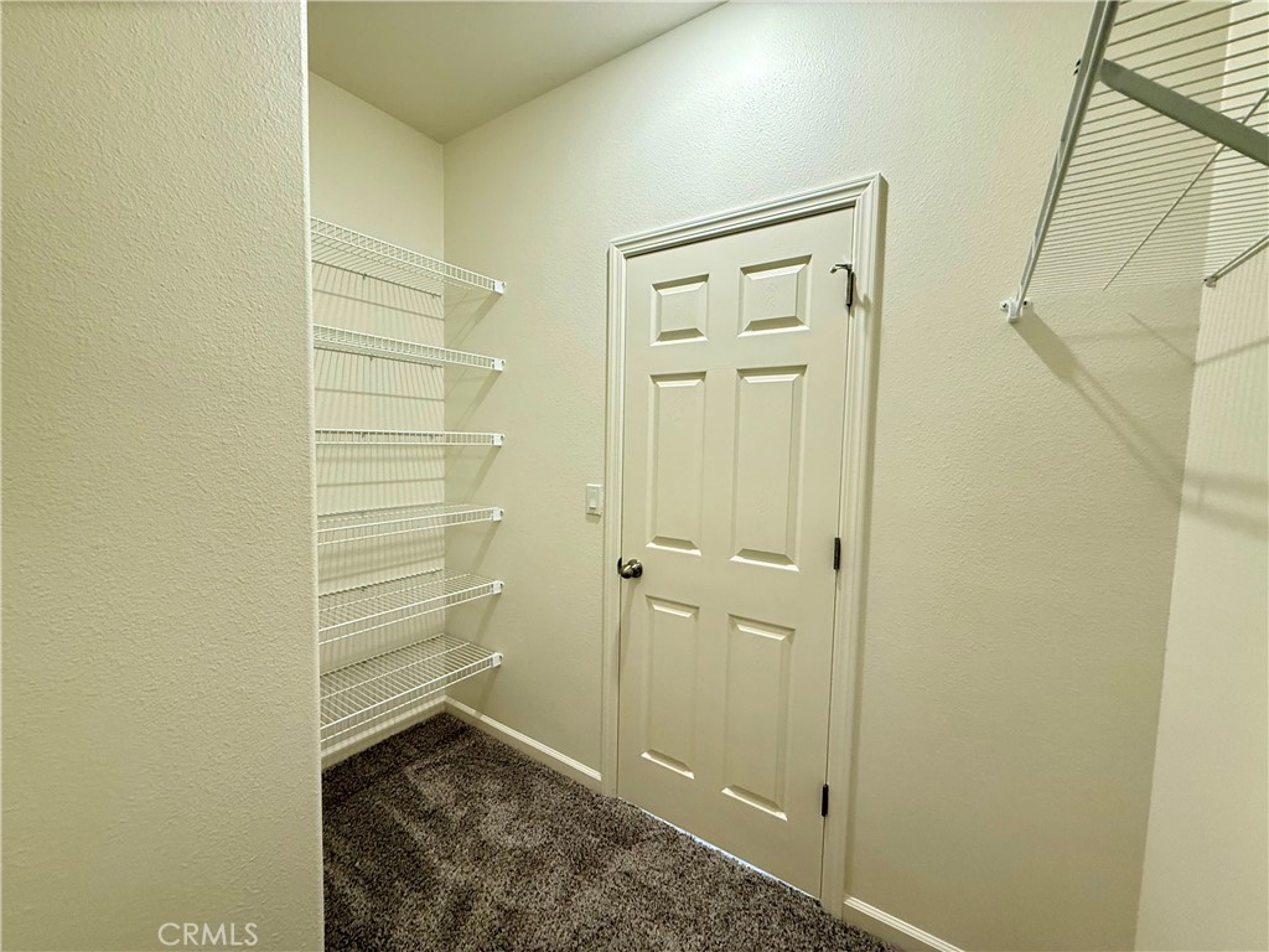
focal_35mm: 14
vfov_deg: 85.7
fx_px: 513
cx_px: 634
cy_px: 476
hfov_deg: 102.1
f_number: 2.2
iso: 320
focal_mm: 2.22
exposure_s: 1/60
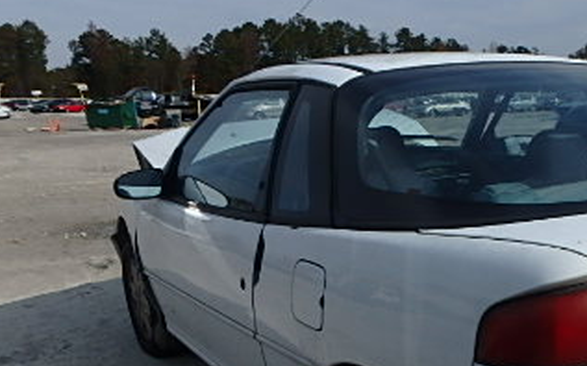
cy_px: 327
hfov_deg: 39.9
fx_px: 720
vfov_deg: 27.6
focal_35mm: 45
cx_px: 563
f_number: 6
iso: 125
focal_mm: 3.7
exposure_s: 1/1000
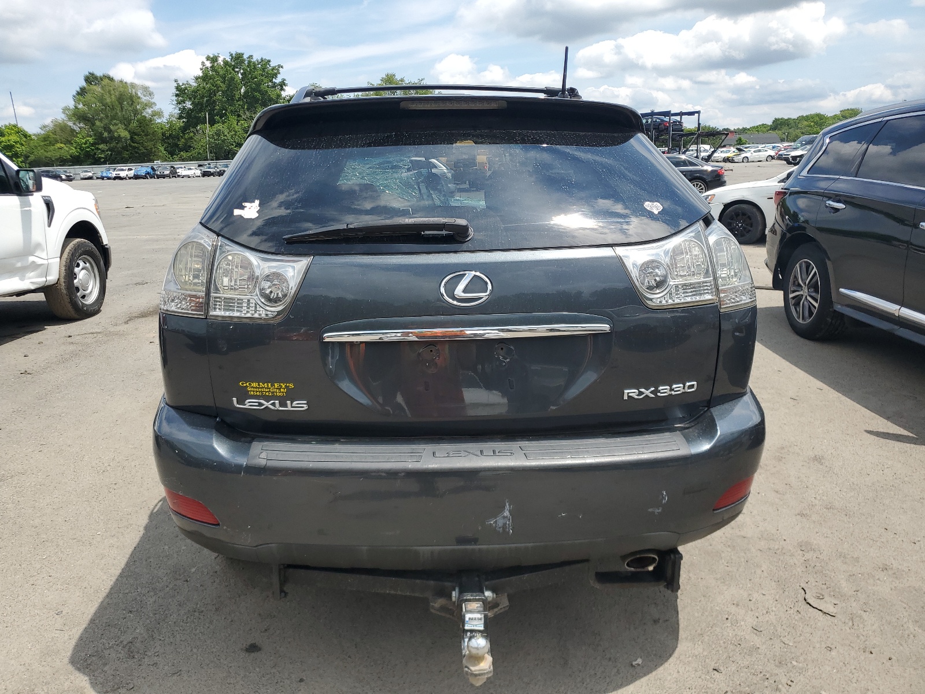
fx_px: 695
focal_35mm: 26
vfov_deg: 53.1
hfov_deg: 67.3
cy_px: 347
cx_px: 462
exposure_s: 1/3333
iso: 50
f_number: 1.5
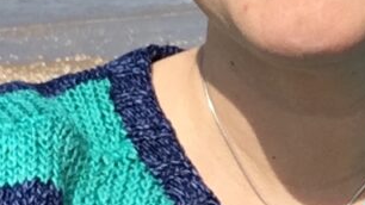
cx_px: 400
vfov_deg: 10.4
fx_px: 1093
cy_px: -92
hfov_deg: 18.3
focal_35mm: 113
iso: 50
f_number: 2.4
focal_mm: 2.15
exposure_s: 1/3584
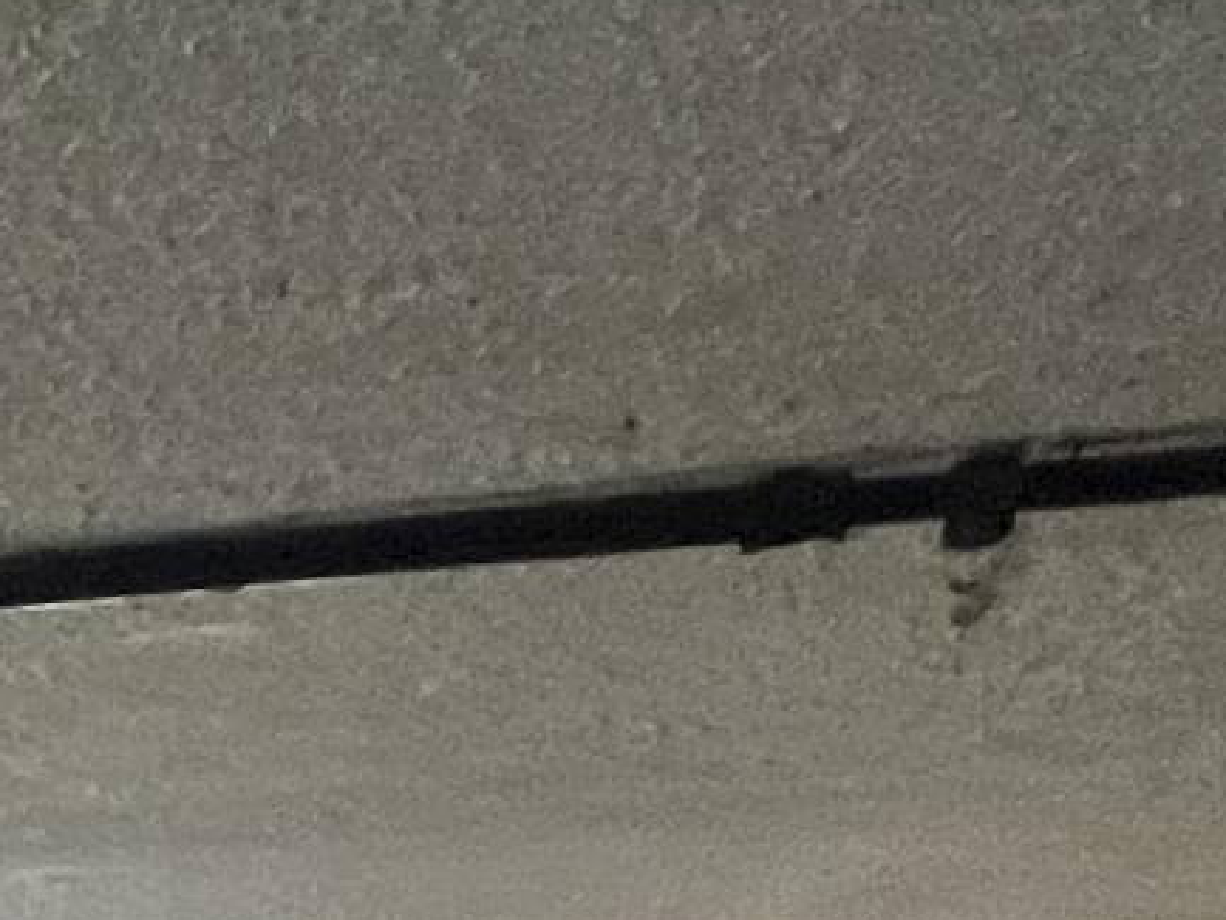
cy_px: 2061
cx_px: -2118
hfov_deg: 12.8
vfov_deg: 13.2
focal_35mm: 90
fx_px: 3188
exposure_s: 1/60
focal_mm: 1.57
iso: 250
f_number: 1.8
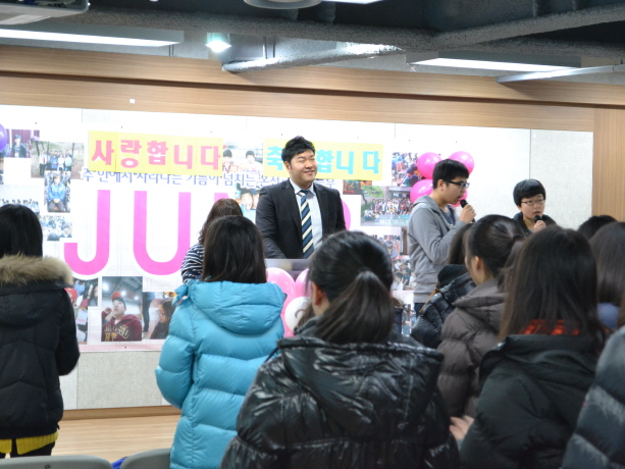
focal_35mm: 91
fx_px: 1635
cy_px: 237
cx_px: 326
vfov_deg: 16.3
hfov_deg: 21.6
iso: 1600
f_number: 5.6
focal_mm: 55
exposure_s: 1/15
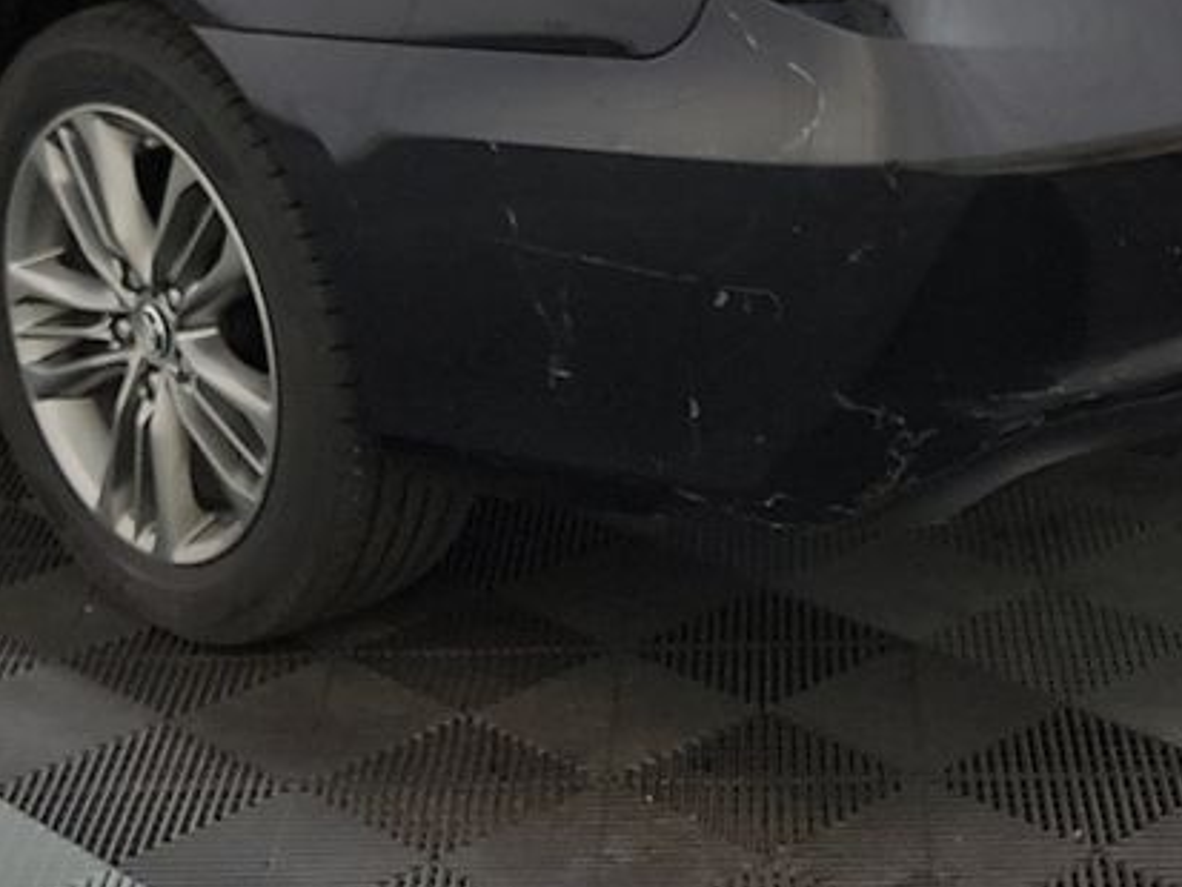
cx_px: 541
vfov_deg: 15.7
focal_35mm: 93
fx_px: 3177
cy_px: 40
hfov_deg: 21.1
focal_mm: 6.7
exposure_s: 1/59
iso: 209
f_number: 1.8
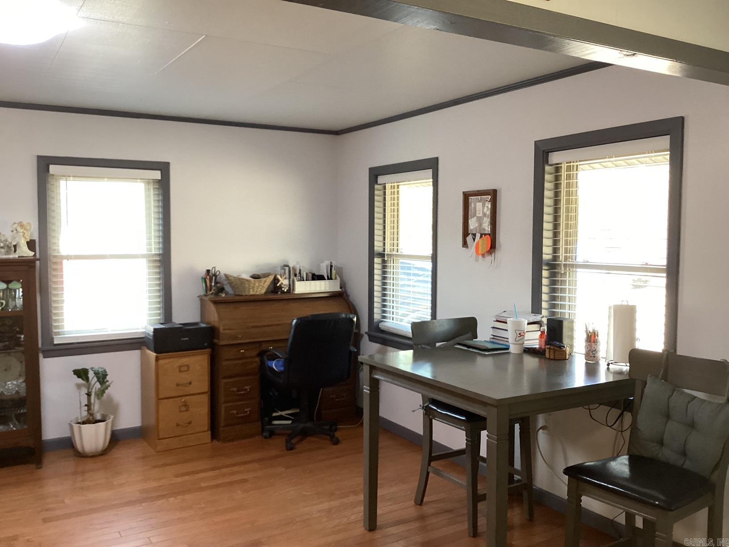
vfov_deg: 45.4
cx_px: 364
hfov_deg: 58.4
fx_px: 653
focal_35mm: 31
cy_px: 274
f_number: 2.4
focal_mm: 3.3
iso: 160
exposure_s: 1/50
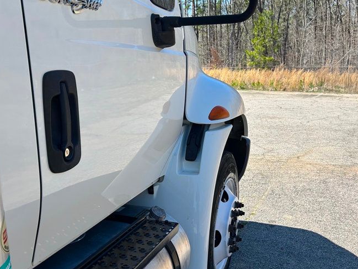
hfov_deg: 45.7
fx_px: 424
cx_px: 199
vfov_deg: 34.6
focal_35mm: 41
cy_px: 192
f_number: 1.5
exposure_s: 1/2353
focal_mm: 5.7
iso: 50
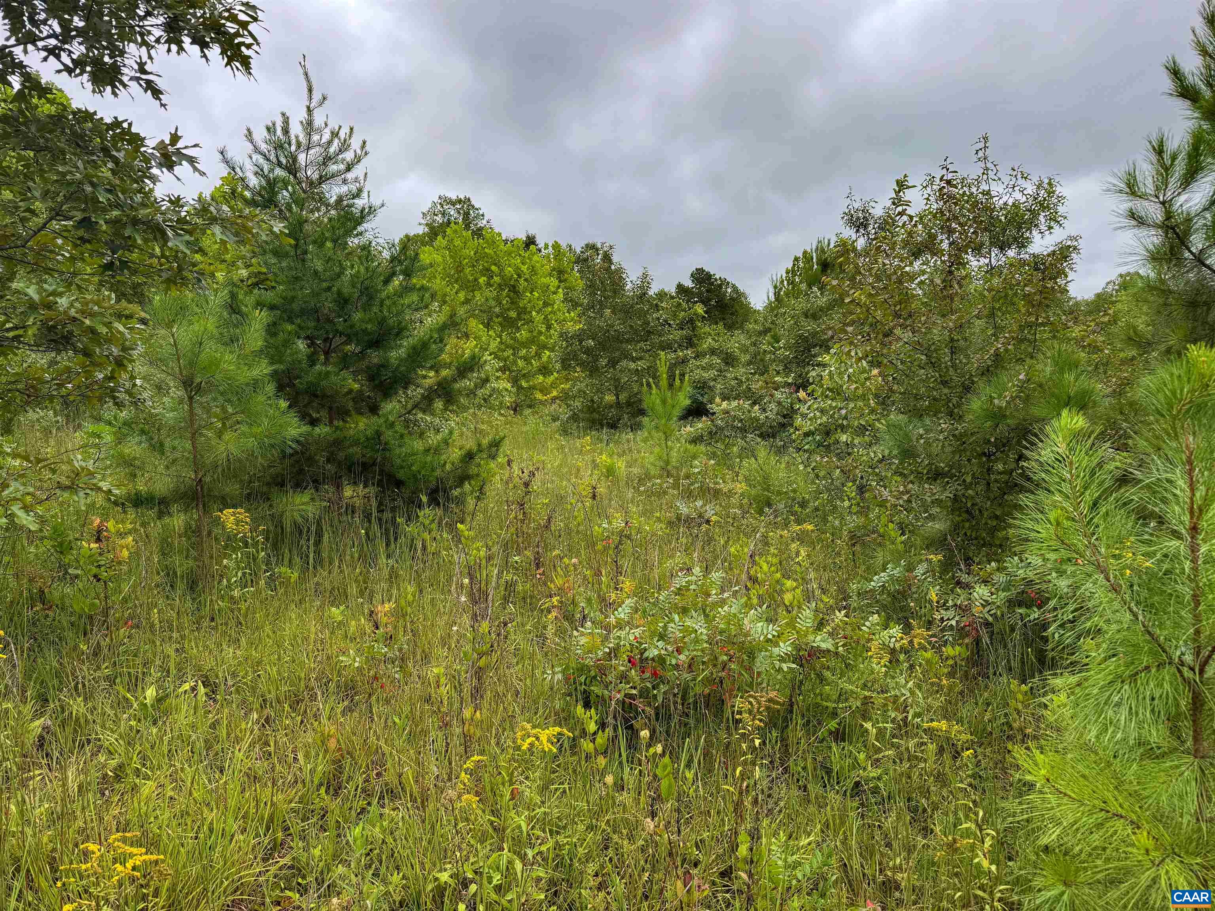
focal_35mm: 24
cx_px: 608
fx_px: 842
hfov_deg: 71.6
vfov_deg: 56.8
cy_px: 456
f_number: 1.8
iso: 80
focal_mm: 6.76
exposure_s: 1/1100
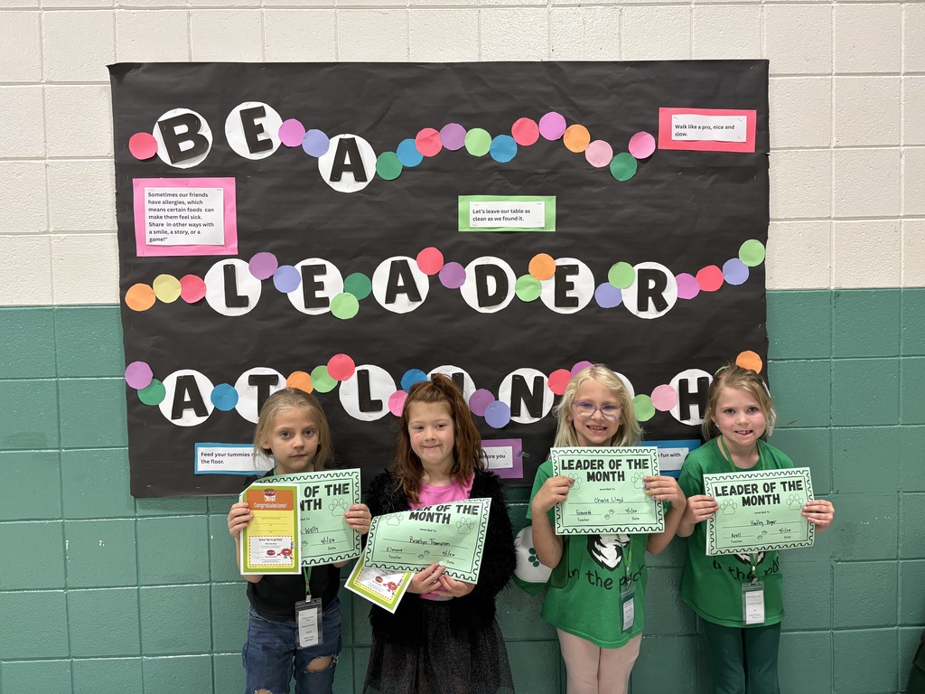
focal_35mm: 26
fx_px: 695
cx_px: 462
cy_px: 347
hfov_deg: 67.3
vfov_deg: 53.1
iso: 125
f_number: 1.6
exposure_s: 1/60
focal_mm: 5.96
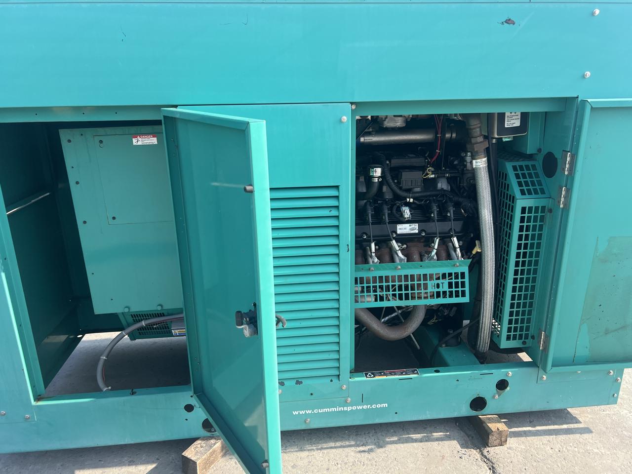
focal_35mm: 26
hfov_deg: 67.3
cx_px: 316
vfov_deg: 53.1
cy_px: 237
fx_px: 475
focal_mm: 5.7
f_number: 1.5
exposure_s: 1/949
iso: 50
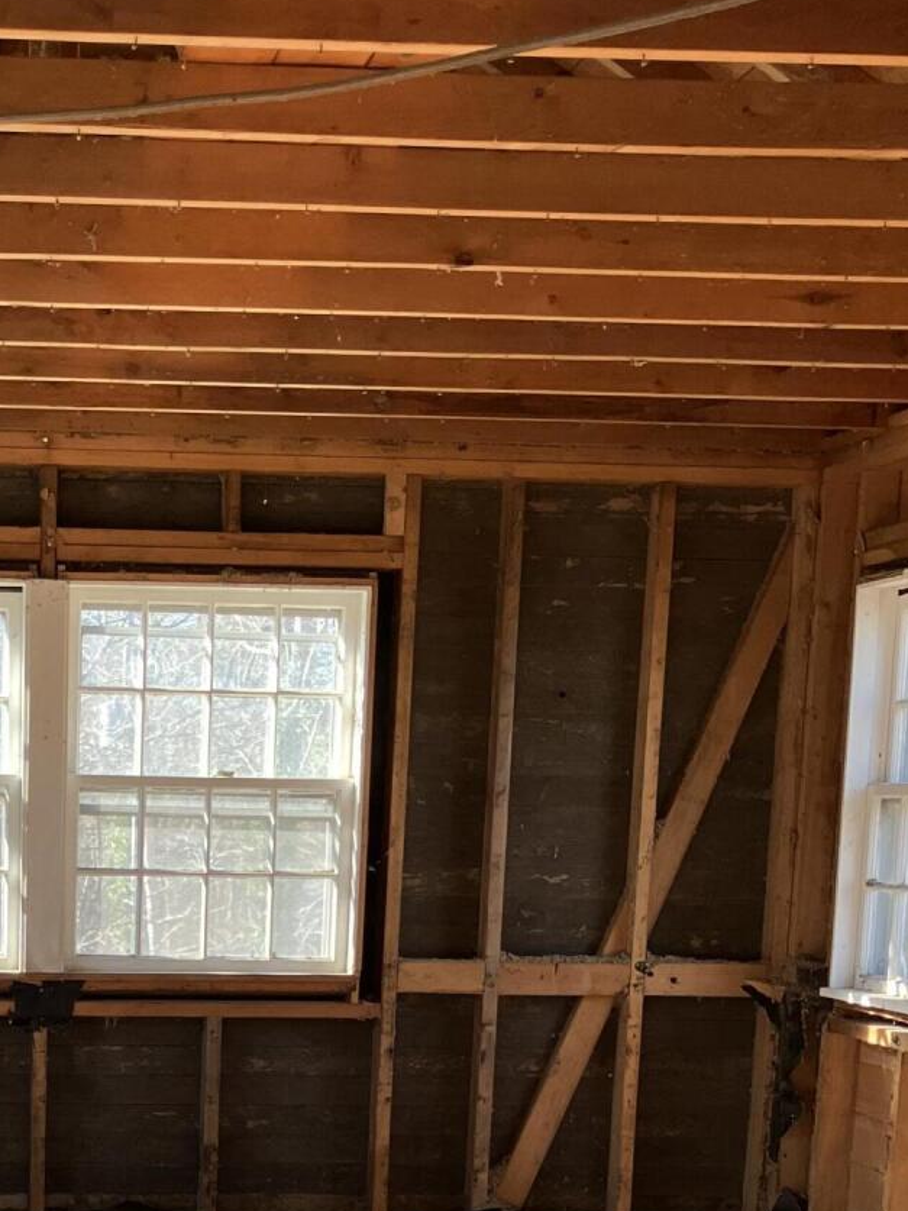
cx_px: 30
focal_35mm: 67
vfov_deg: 27.3
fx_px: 2343
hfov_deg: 21.3
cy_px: 1218
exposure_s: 1/121
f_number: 1.8
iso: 64
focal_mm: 3.99
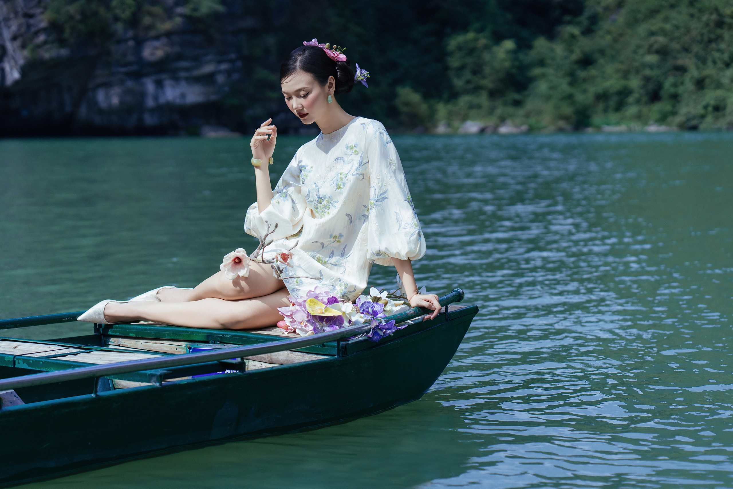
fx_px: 1731
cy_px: 244
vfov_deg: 16.1
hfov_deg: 23.9
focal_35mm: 85
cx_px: 366
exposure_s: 1/8000
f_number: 3.2
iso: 320
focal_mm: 85
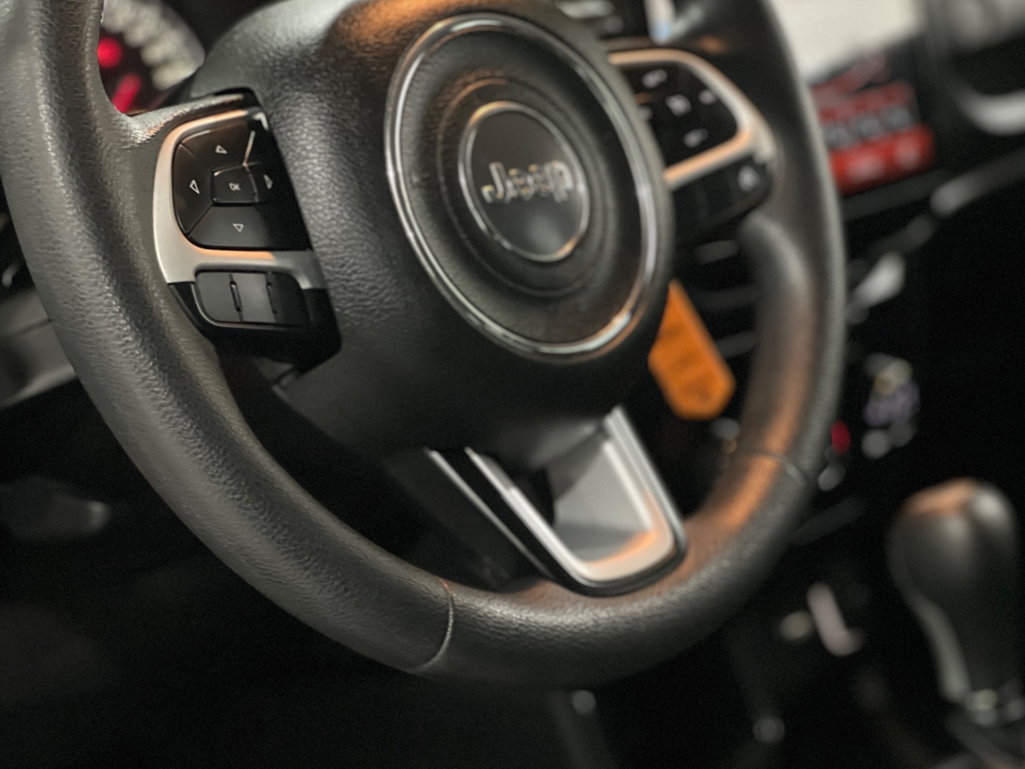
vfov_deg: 18.7
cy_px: 385
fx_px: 2340
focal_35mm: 79
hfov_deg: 24.7
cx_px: 515
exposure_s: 1/15
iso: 1250
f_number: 2.8
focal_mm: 9
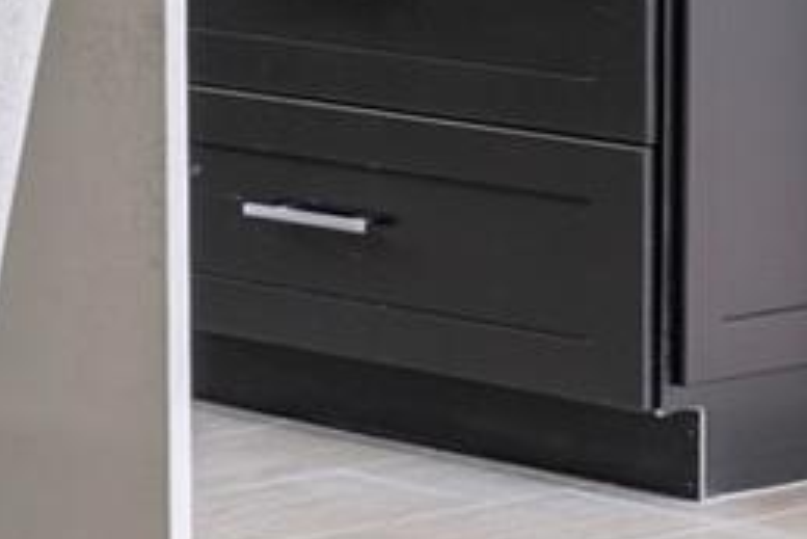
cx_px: -1508
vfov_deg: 6.2
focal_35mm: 216
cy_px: -502
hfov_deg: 8.3
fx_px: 4844
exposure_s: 1/60
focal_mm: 35
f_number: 9
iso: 250
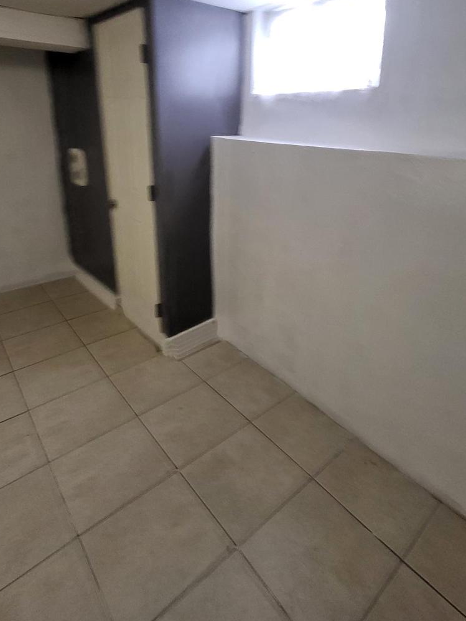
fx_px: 359
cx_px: 269
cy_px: 215
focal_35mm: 20
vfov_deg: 79.5
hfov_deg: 65.6
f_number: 2.2
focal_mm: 1.74
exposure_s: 1/30
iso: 320
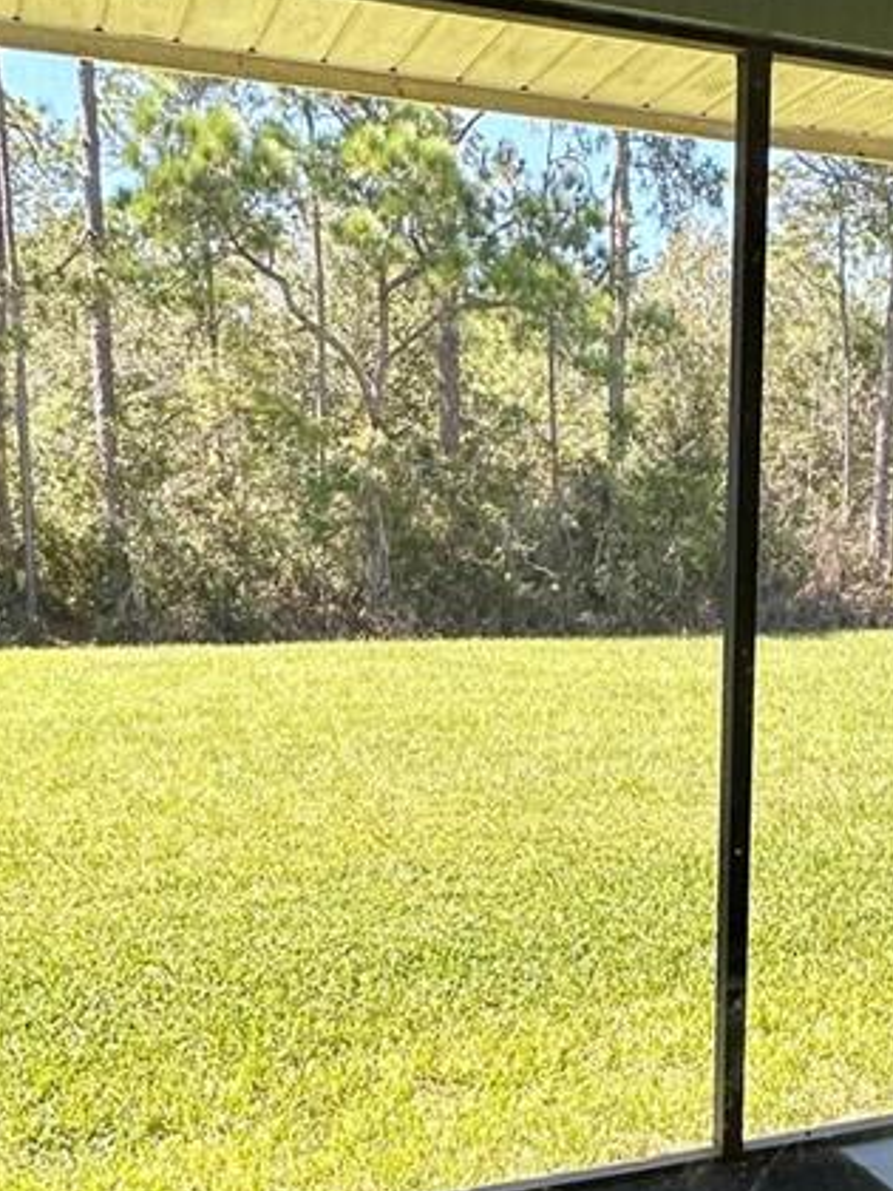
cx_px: 575
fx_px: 1376
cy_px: 754
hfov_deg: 35.7
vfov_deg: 46.3
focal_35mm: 40
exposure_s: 1/272
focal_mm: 2.22
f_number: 2.2
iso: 40
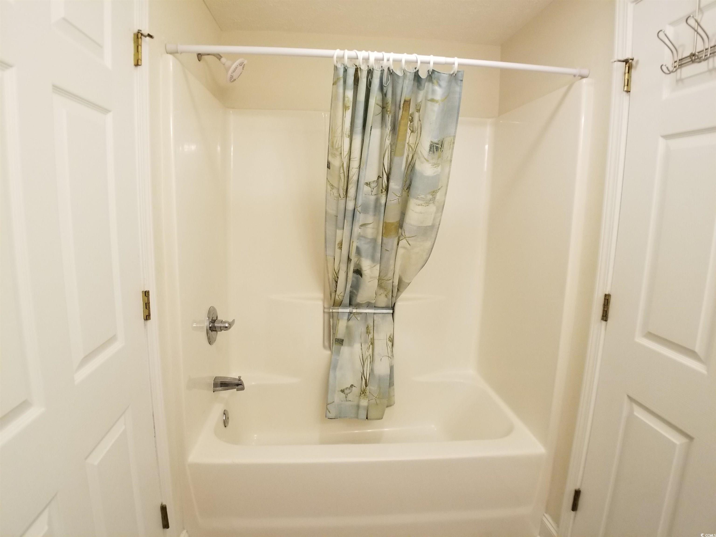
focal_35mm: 26
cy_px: 268
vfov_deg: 53.1
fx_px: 538
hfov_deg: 67.3
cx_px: 358
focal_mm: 4.25
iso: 160
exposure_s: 1/30
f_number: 1.7
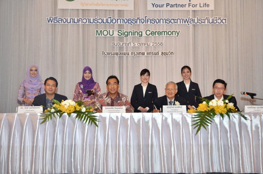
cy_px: 87
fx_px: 383
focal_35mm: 52
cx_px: 132
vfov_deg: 25.6
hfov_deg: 37.9
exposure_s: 1/250
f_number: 5.6
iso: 1000
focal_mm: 35
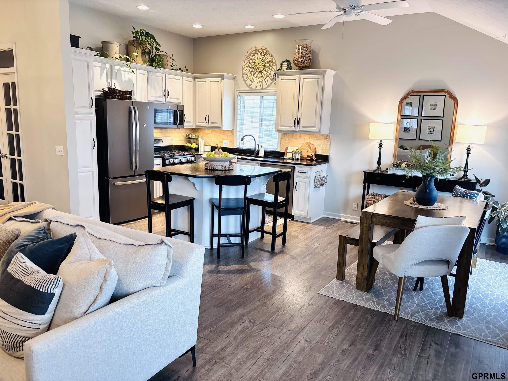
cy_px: 190
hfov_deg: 67.3
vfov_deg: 53.1
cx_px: 254
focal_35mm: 26
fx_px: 382
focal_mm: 5.96
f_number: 1.6
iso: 160
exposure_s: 1/60
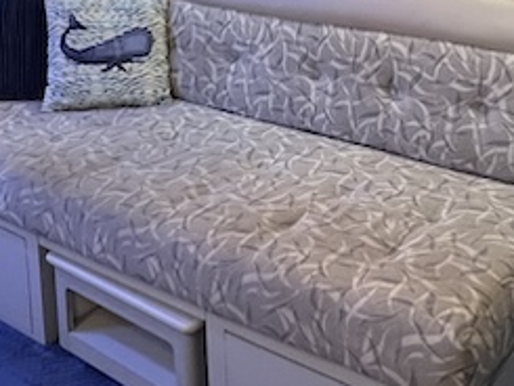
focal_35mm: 53
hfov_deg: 36.0
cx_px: 317
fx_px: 787
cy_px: -82
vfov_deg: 24.8
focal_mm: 1.57
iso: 250
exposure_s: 1/60
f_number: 1.8
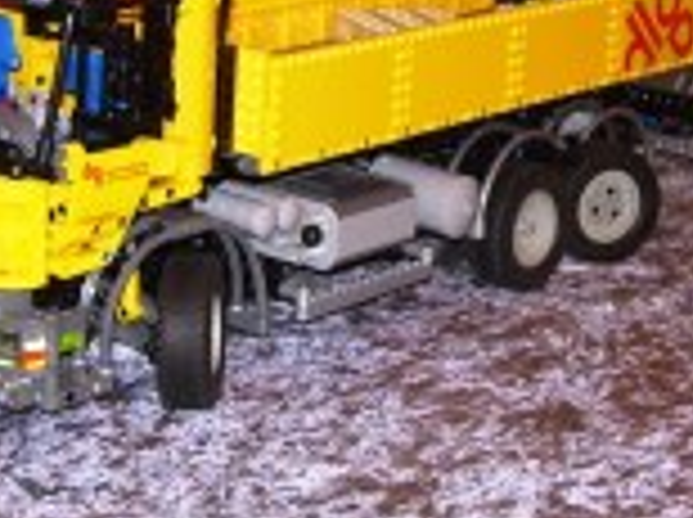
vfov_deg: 14.0
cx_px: 418
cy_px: 162
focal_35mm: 105
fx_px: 2099
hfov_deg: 18.7
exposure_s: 1/60
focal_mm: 6
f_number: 2.7
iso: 80
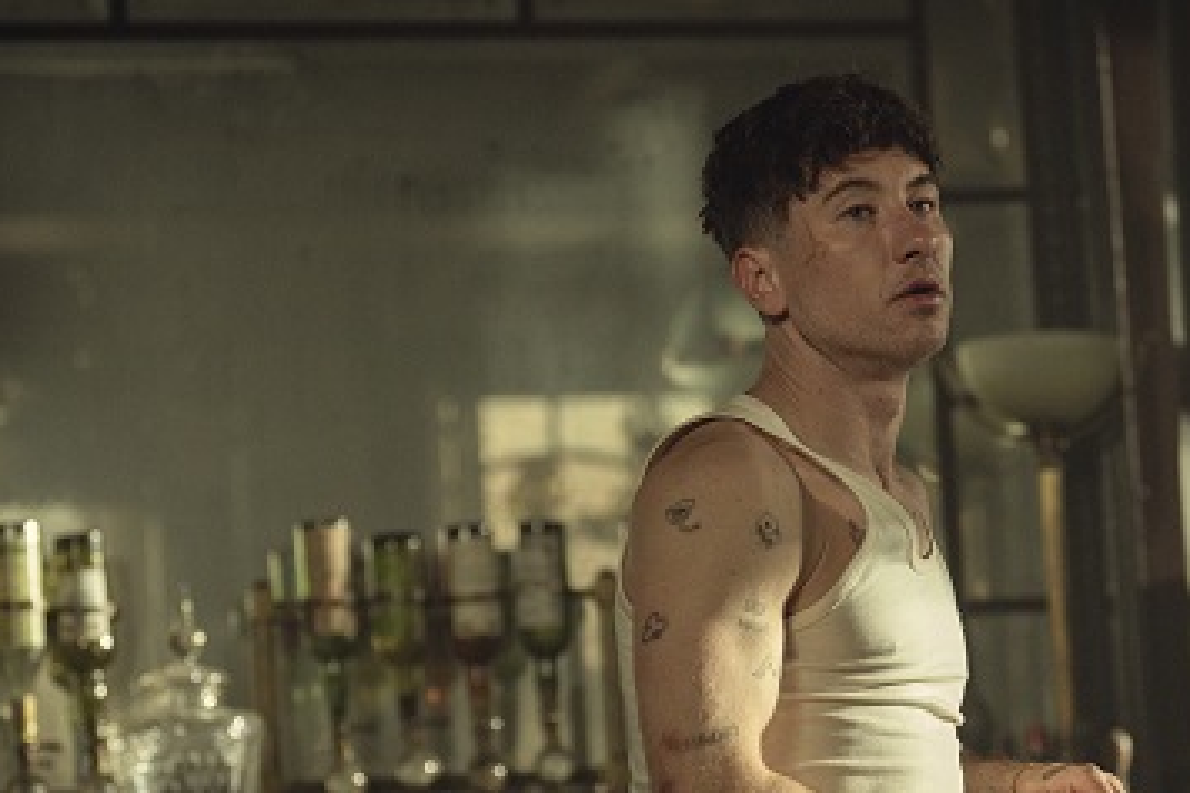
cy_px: 502
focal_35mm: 118
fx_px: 3899
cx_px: 732
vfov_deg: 11.6
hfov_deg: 17.3
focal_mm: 70
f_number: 2.8
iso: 2500
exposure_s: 1/320
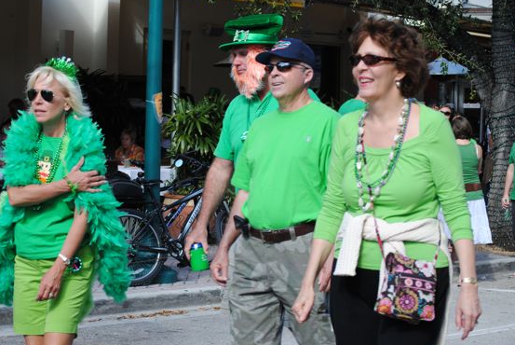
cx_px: 251
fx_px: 1282
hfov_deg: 22.7
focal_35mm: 90
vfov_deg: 15.3
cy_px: 166
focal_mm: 55
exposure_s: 1/125
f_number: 5.6
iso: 100
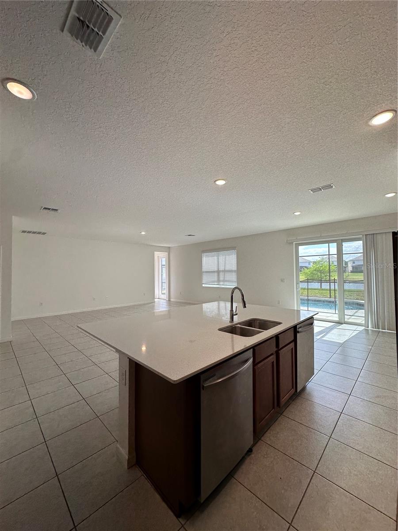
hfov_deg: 85.7
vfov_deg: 102.1
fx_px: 215
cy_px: 266
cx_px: 199
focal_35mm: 14
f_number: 2.2
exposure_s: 1/159
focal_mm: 2.22
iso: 40
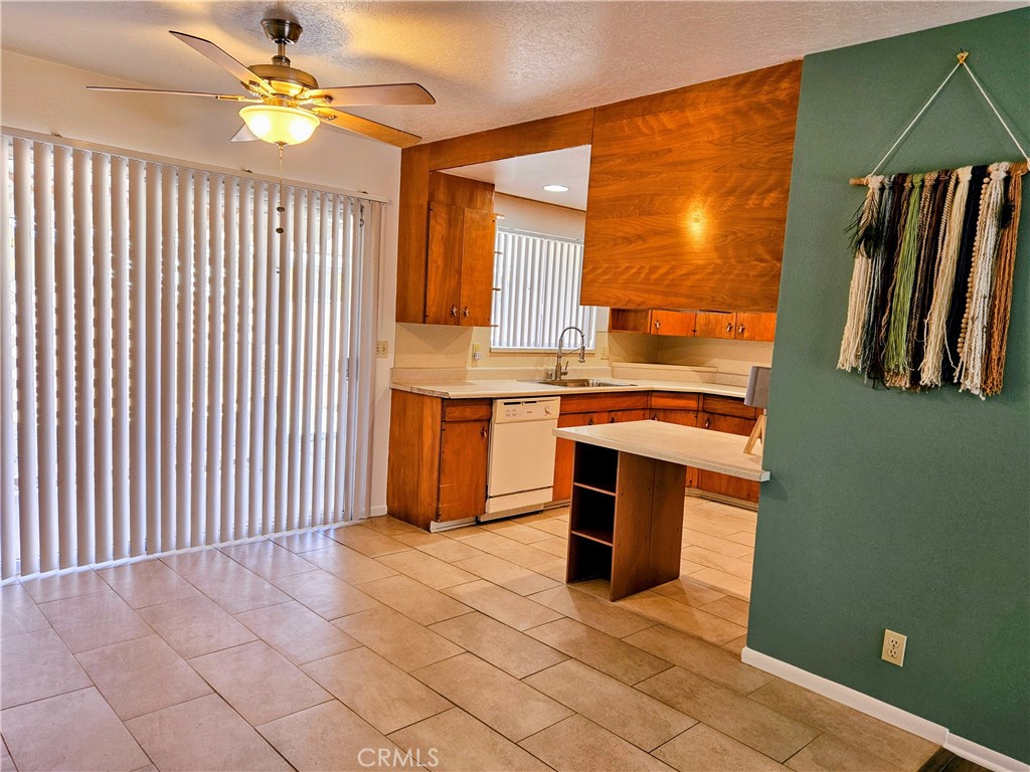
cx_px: 515
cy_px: 386
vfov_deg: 58.9
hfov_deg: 73.9
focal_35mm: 23
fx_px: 684
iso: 125
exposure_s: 1/120
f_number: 1.8
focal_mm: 5.4
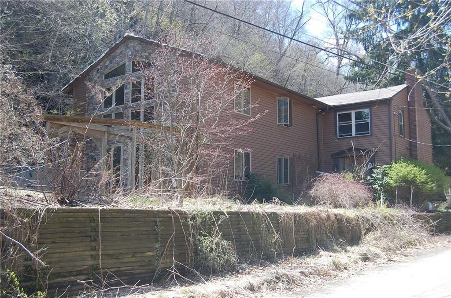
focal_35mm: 39
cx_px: 226
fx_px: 488
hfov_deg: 49.6
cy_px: 149
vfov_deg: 34.1
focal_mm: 26
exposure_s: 1/160
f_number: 6.3
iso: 200
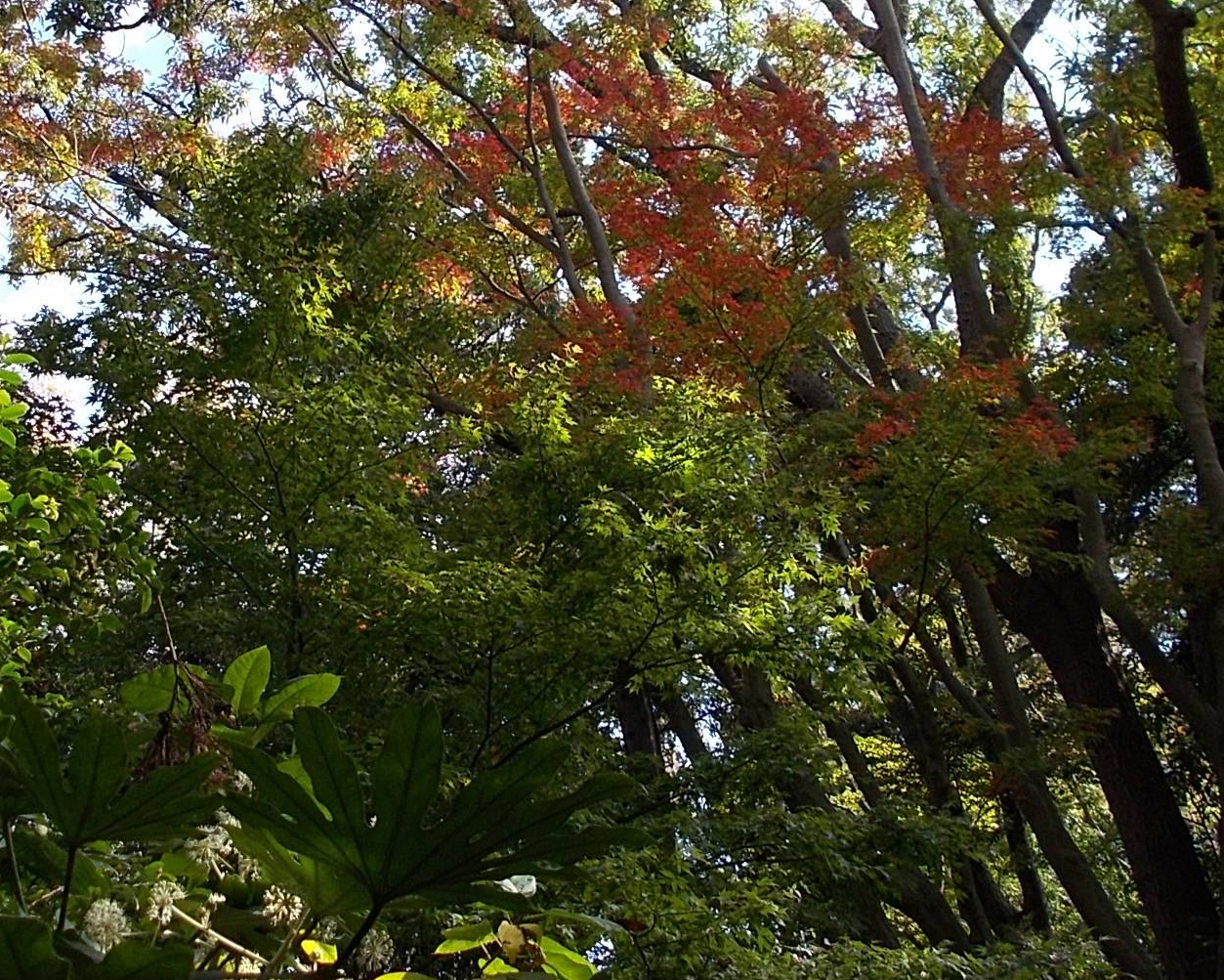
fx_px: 1667
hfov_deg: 40.0
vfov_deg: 32.0
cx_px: 439
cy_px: 224
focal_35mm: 46
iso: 80
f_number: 3.2
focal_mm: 4.6
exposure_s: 1/200
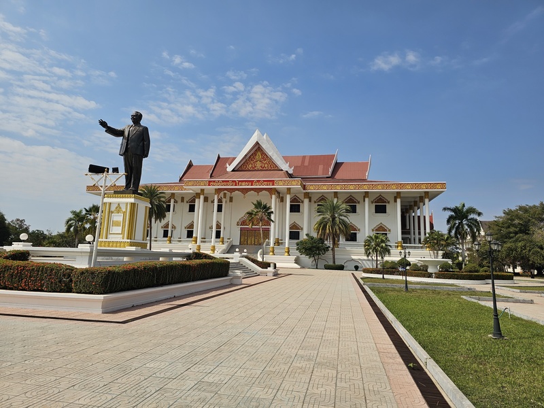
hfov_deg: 73.9
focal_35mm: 23
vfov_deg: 58.9
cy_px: 204
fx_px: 361
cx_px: 272
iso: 10
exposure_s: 1/1681
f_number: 1.7
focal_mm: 6.3
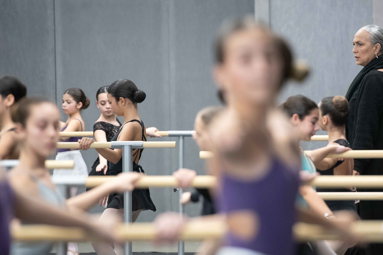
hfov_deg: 7.1
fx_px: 3106
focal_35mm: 292
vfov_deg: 4.7
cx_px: 240
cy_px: 107
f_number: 3.5
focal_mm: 200
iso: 2500
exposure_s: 1/160
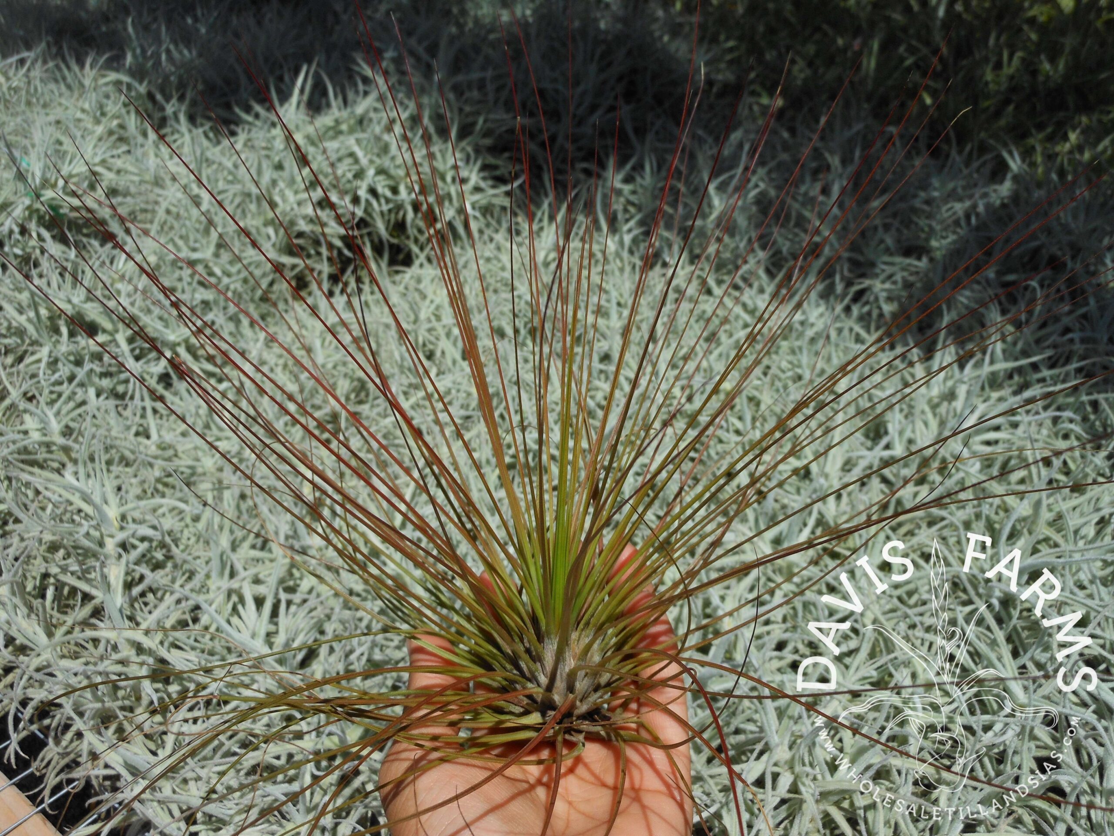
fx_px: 1062
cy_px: 418
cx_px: 557
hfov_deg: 55.4
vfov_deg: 42.9
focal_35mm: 33
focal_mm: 5.9
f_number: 4
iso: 80
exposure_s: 1/400
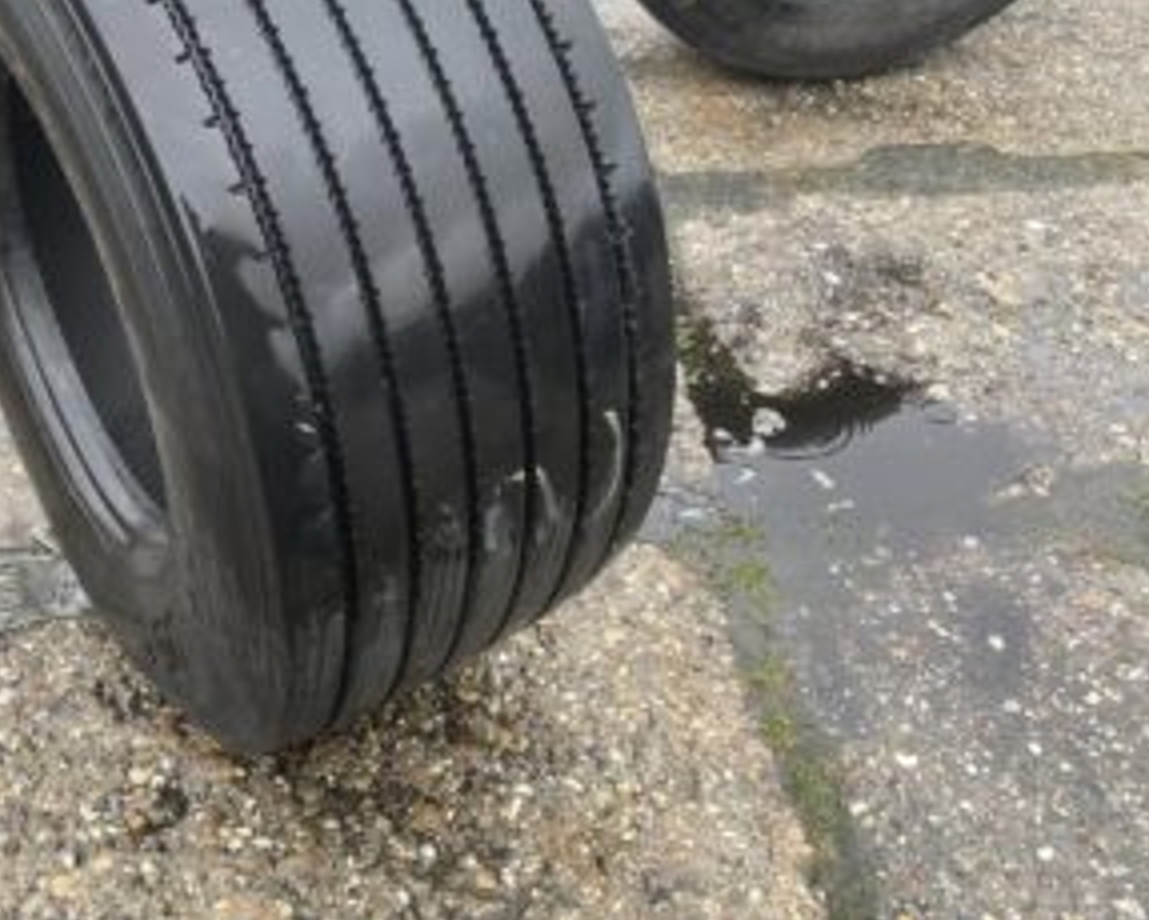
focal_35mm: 38
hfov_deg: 46.5
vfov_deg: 38.6
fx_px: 1293
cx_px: 312
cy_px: 278
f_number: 1.8
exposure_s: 1/121
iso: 100
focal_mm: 4.25
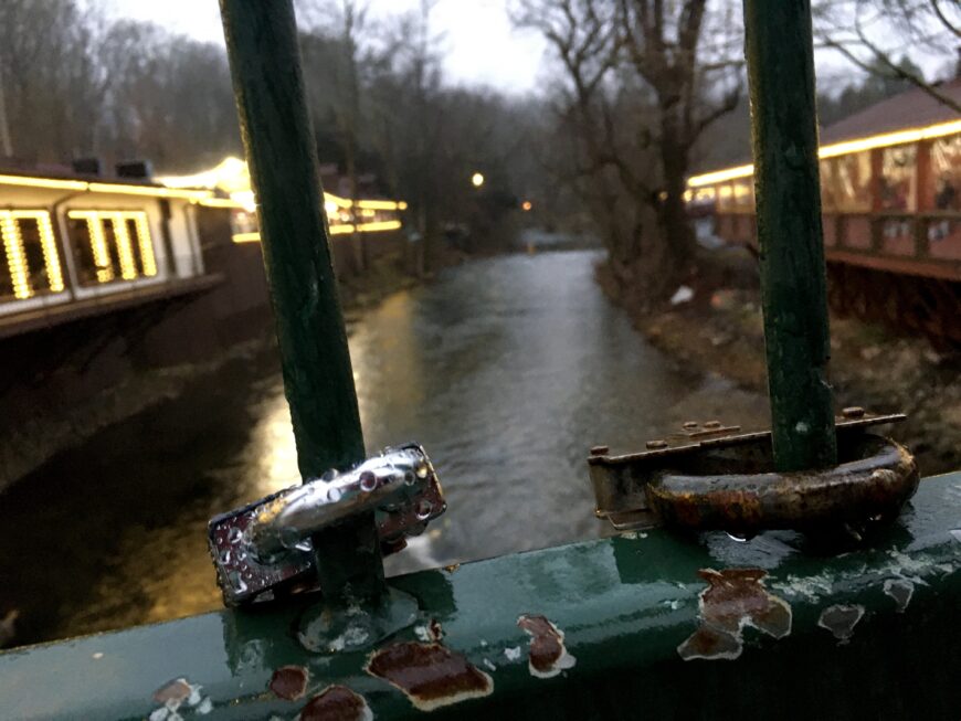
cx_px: 480
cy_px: 360
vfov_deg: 48.2
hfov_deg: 61.6
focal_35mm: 29
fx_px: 805
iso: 200
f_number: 2.2
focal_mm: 4.15
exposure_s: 1/15
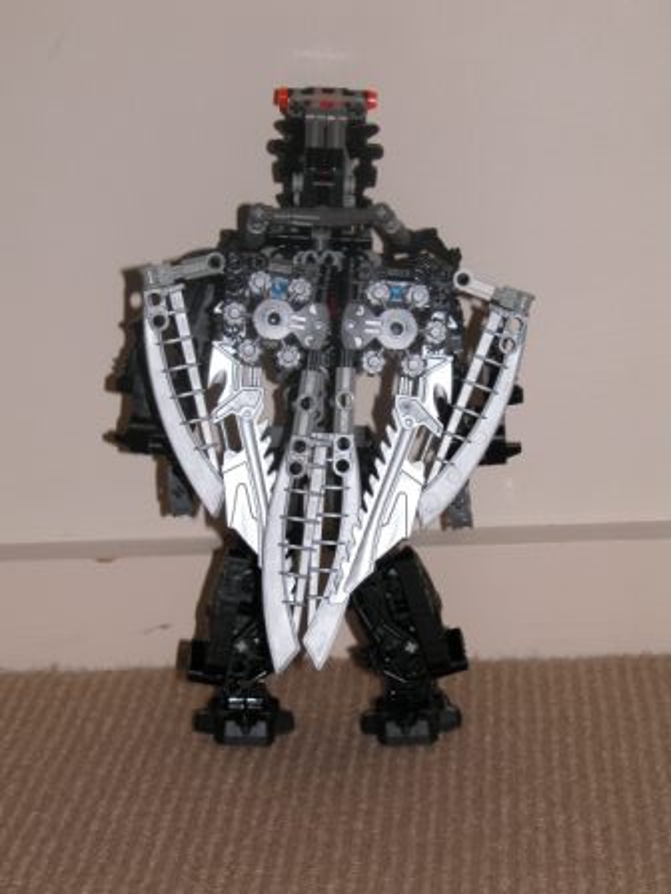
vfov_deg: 21.3
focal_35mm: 92
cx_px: 336
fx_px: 2378
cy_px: 447
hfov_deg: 16.1
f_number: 6.4
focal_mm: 23.7
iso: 100
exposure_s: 1/125
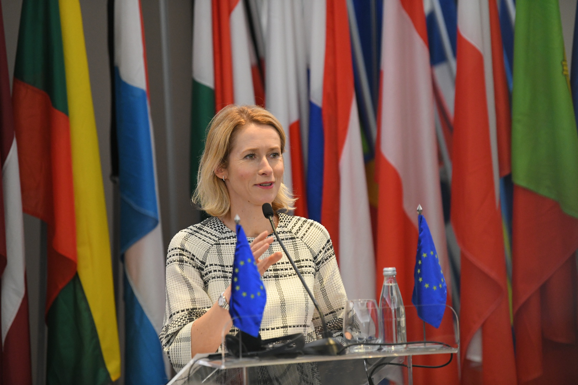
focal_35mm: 200
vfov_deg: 6.9
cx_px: 289
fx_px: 3211
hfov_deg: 10.3
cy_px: 192
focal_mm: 200
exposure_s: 1/200
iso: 3200
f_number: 3.5
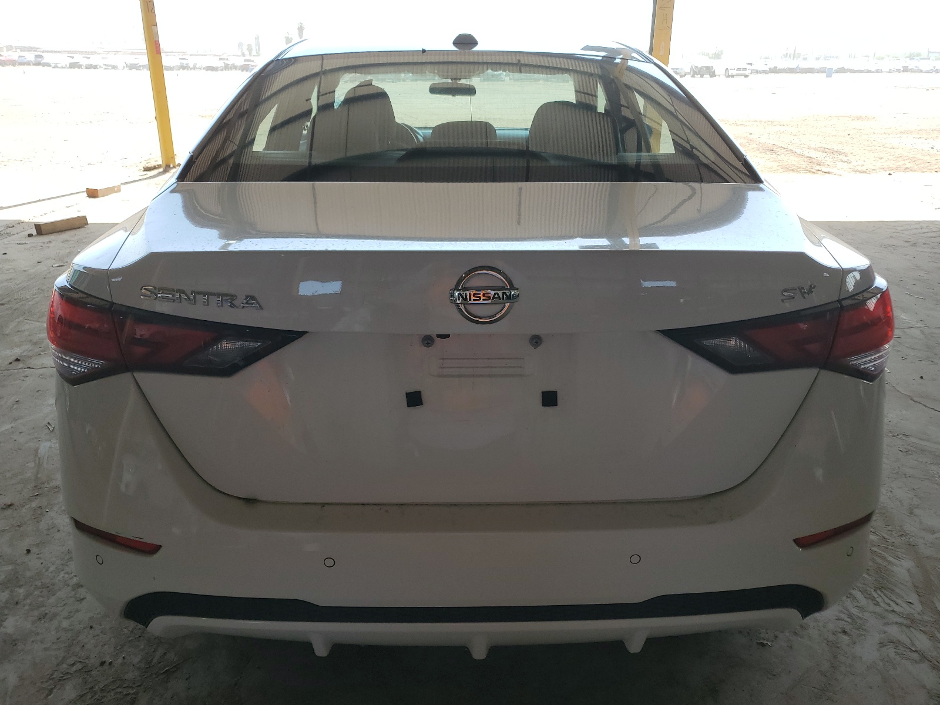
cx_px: 470
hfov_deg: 67.3
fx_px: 706
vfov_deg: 53.1
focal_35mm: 26
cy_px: 352
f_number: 1.5
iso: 50
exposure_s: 1/526
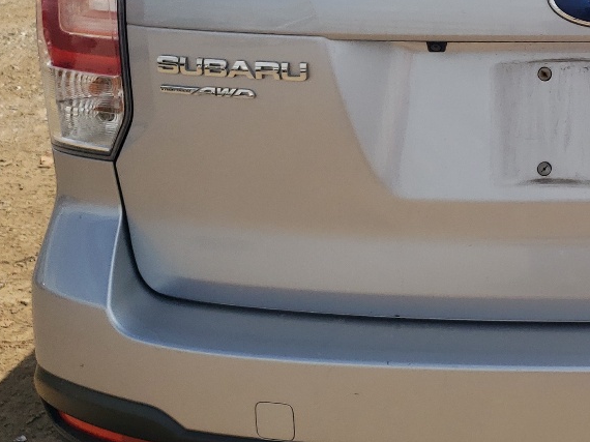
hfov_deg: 24.9
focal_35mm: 73
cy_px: 70
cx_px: 641
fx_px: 1244
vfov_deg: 19.9
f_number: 1.5
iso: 50
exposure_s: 1/3333
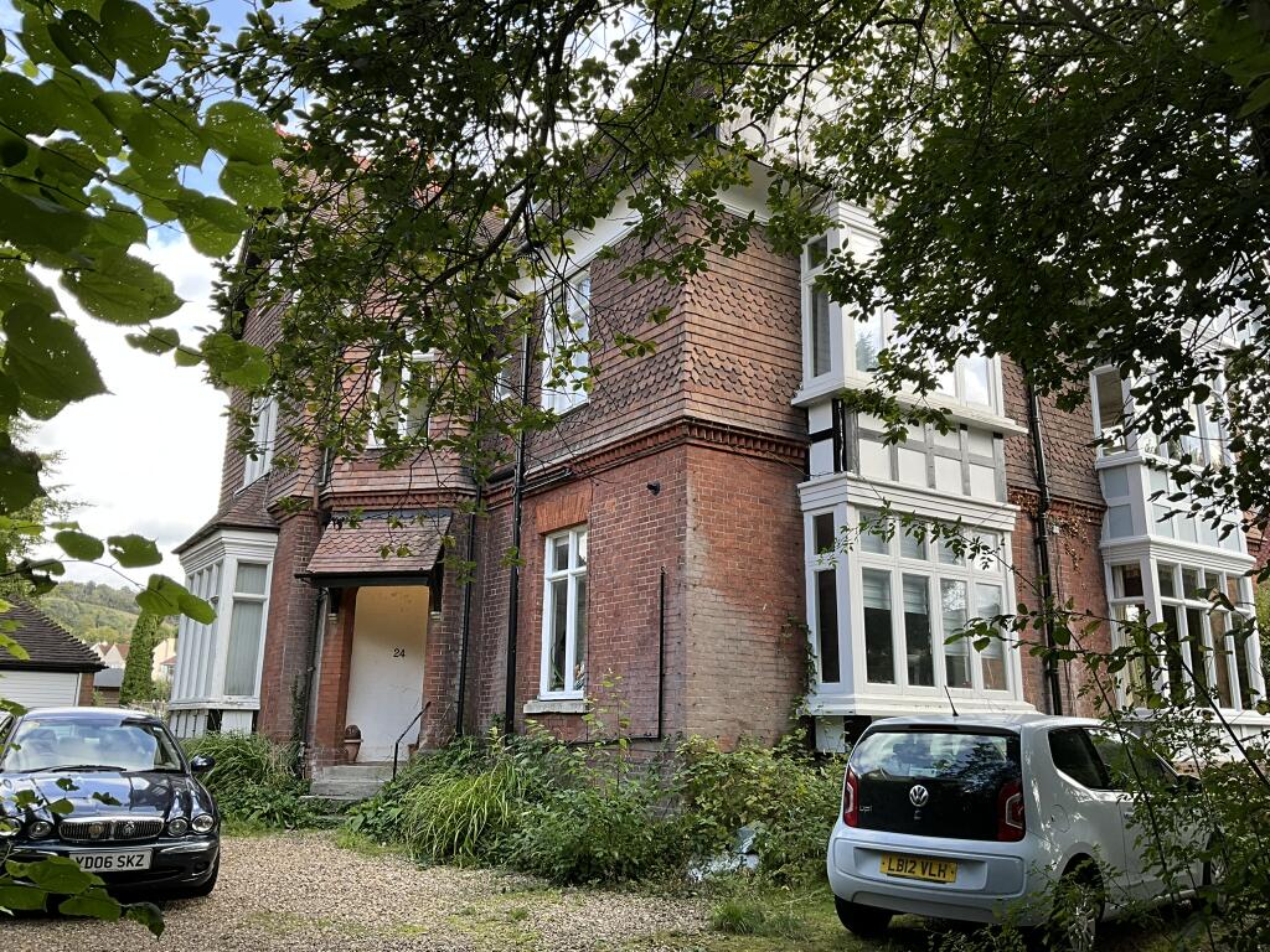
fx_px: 1064
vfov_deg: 48.2
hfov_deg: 61.7
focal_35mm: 29
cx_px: 635
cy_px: 476
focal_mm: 3
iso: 20
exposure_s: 1/149
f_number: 1.8
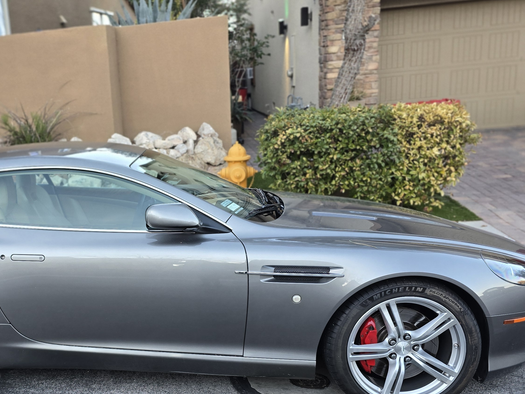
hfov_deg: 44.1
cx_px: 123
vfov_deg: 34.9
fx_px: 622
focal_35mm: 41
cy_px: 256
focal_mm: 6.3
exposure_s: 1/120
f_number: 1.7
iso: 64
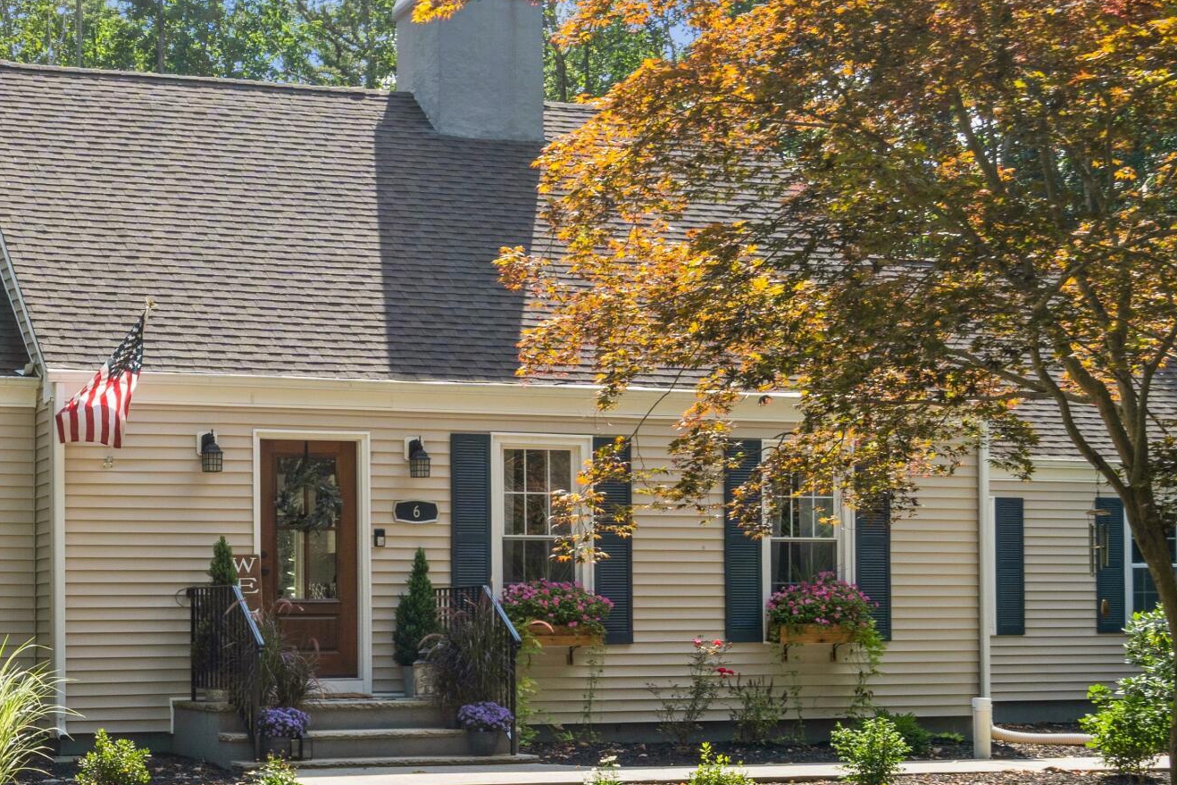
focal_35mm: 66
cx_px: 244
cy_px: 614
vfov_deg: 20.4
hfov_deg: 29.8
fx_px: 2158
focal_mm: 29
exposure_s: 1/100
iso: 200
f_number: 11
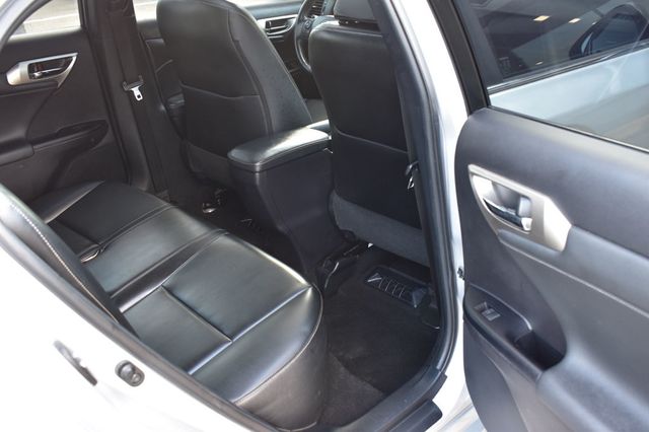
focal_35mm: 38
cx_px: 324
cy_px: 216
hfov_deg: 51.3
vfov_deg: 35.5
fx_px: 676
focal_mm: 25
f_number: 6.3
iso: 400
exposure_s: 1/15
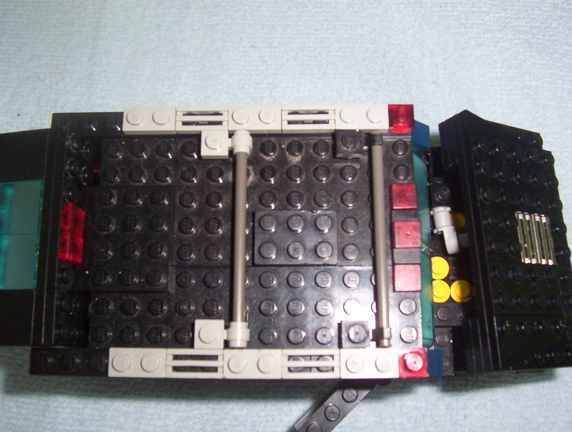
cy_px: 216
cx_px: 286
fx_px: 596
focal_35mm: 36
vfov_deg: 39.8
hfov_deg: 51.2
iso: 140
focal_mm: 5.54
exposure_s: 1/30
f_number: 2.76
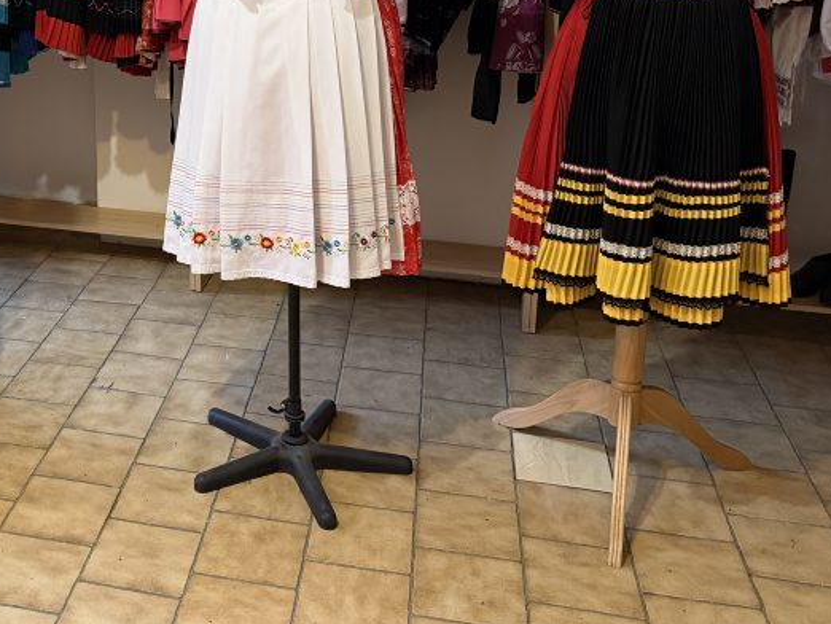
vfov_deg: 30.4
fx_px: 1105
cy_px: 80
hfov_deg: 38.8
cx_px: 108
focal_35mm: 46
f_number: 1.78
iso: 400
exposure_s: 1/50
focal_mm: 6.76
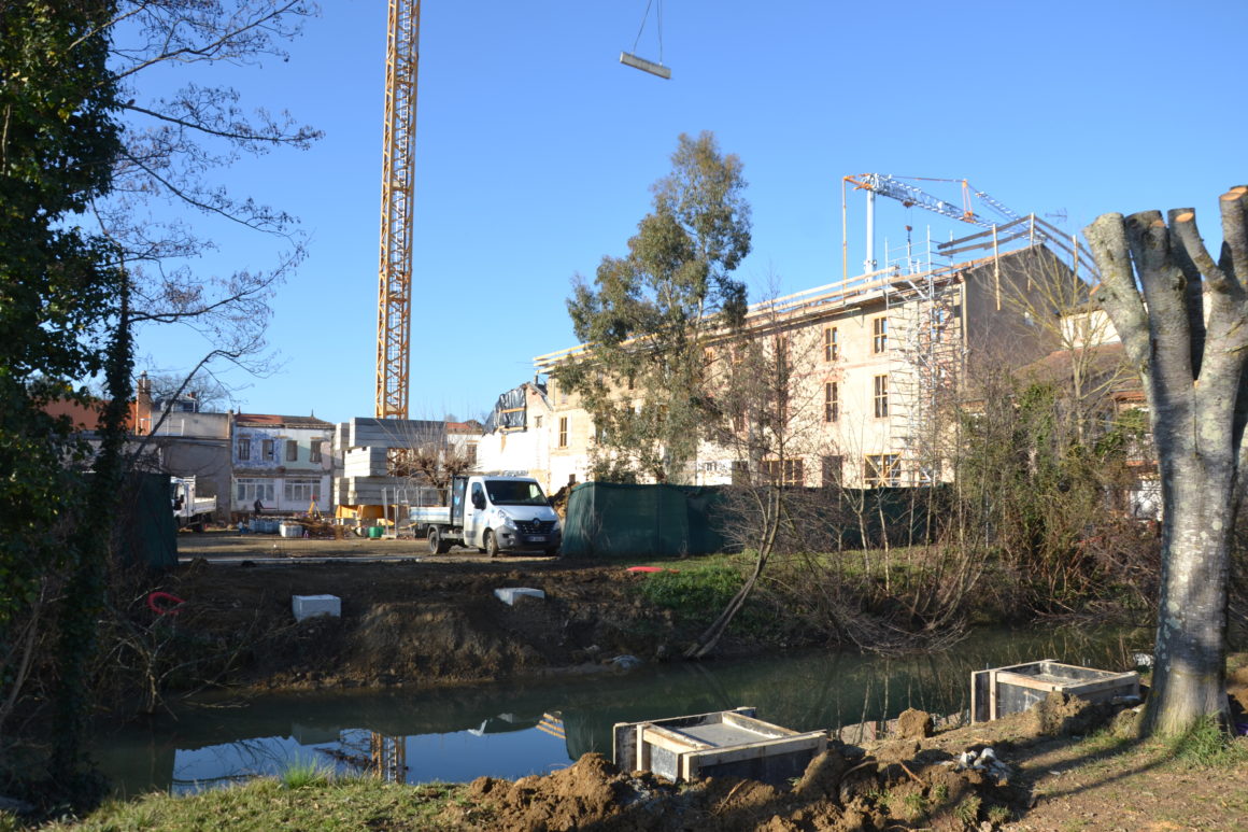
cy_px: 416
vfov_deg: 47.9
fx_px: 936
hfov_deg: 67.4
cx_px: 624
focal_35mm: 27
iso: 100
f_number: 6.3
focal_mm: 18
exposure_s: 1/160
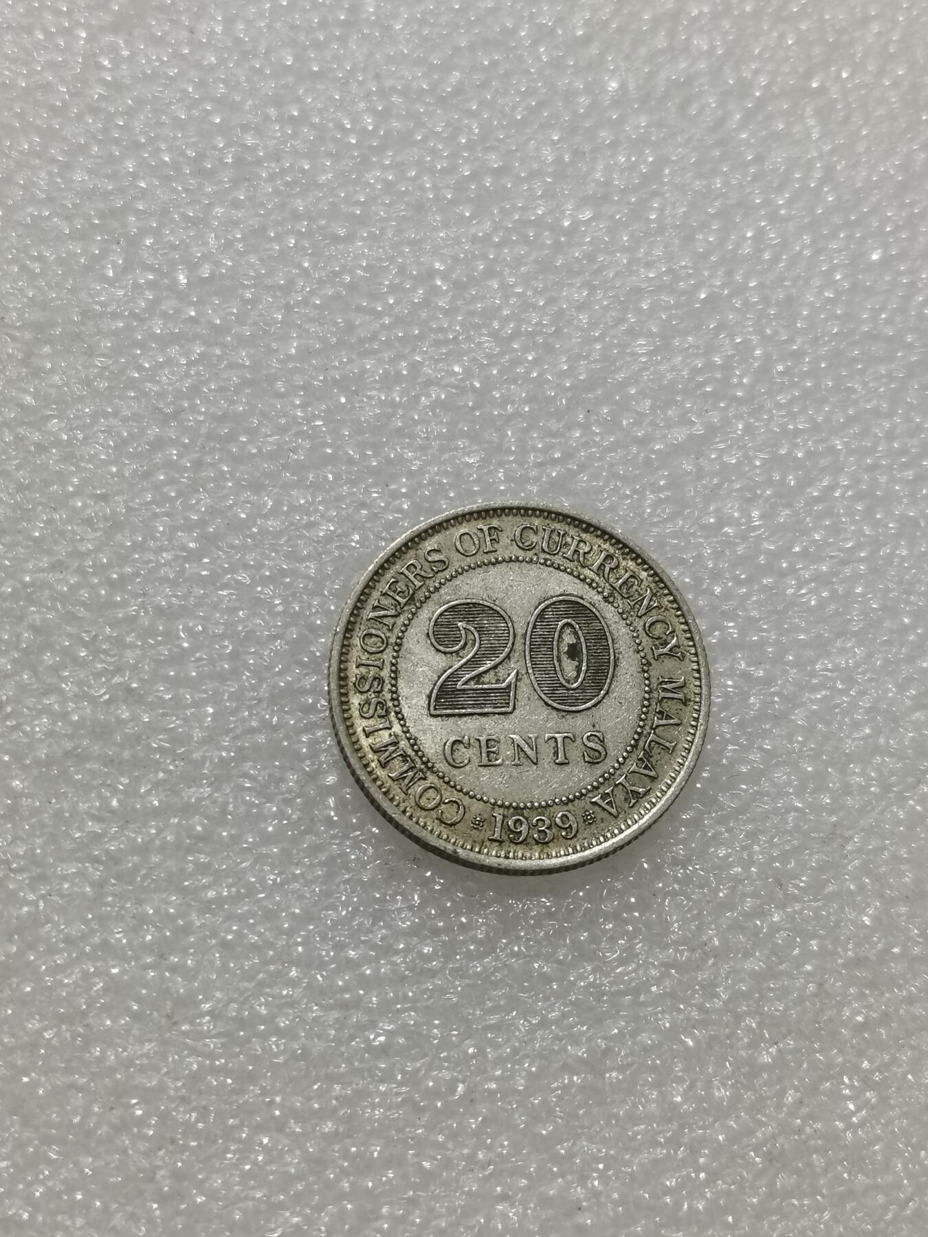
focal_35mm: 61
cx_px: 464
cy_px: 618
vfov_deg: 31.7
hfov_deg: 24.0
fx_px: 2180
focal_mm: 5.58
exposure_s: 1/100
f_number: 1.8
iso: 64
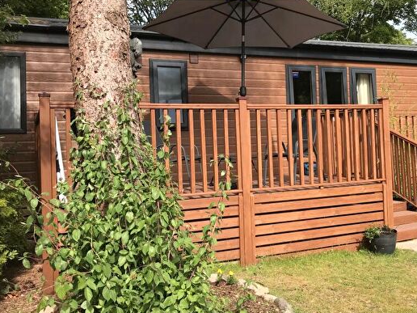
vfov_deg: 37.7
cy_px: 140
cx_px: 229
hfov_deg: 48.9
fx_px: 458
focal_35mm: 38
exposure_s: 1/1041
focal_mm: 3.99
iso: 20
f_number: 1.8
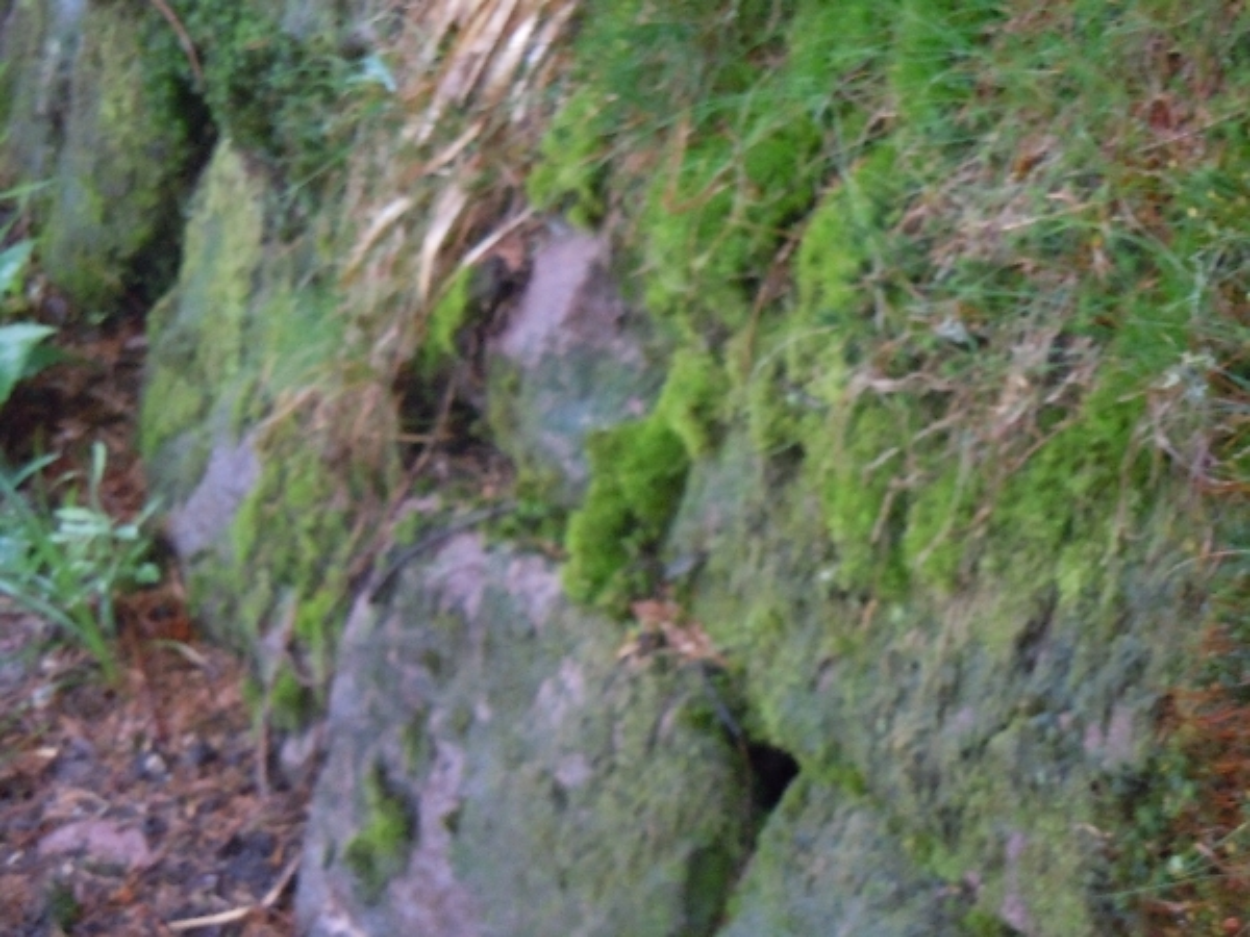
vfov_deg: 16.6
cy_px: 468
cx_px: 625
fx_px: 3214
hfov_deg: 22.0
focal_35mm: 89
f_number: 4.4
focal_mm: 16
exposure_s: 1/60
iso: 800
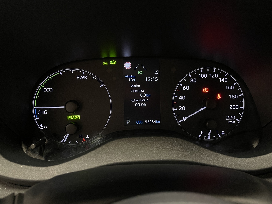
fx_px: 204
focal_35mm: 26
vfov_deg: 53.1
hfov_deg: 67.3
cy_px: 102
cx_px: 136
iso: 500
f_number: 1.6
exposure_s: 1/33
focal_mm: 4.2
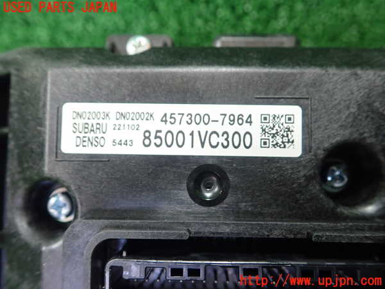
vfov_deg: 46.8
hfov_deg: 60.0
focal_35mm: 30
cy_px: 144
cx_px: 192
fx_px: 334
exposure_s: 1/125
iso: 500
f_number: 2.3
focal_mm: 5.5
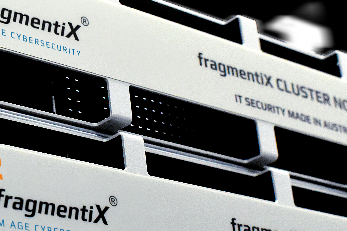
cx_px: 58
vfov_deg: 11.7
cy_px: 143
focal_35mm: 117
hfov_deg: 17.3
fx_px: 1128
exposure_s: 1/160
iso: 6400
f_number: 5.6
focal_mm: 32
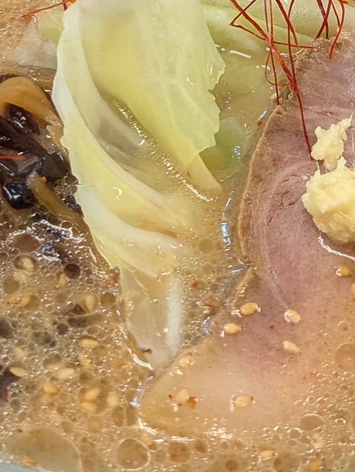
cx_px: 266
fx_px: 1323
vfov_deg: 19.7
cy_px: 12
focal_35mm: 97
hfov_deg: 15.2
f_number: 1.85
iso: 186
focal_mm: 6.81
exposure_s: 1/120
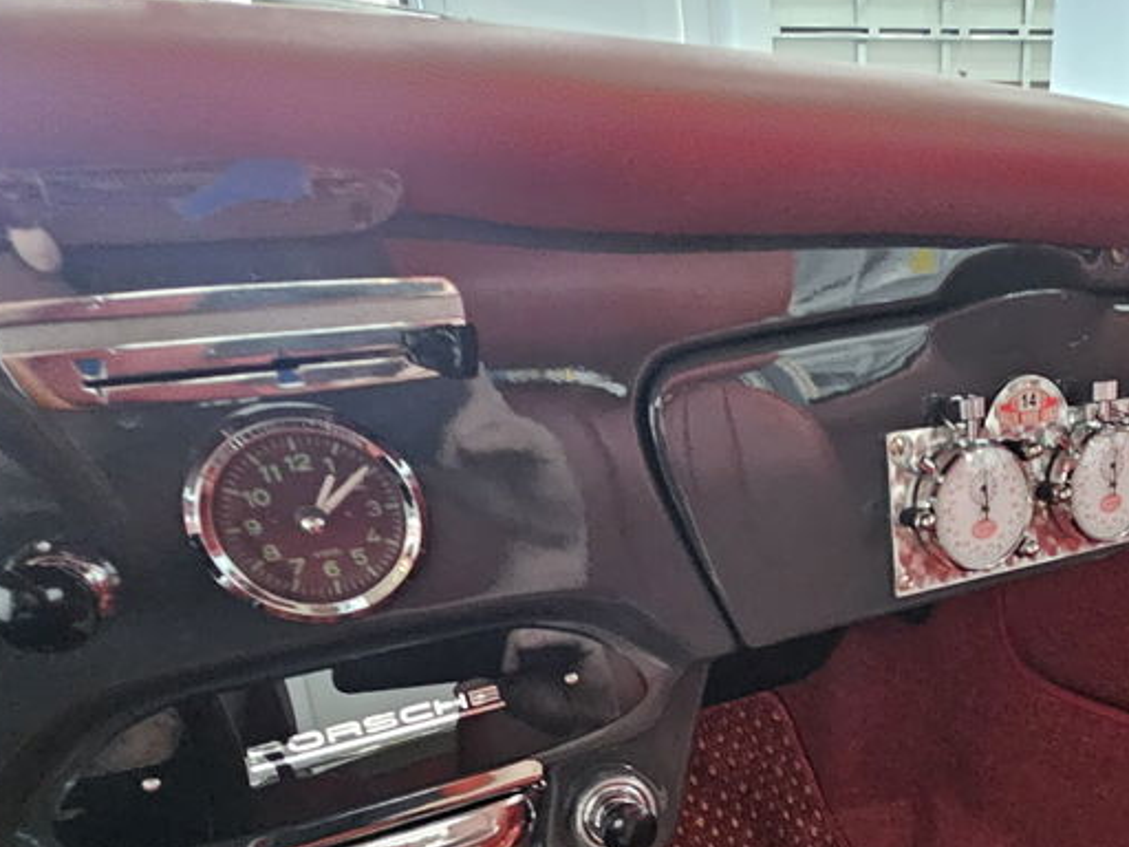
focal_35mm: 26
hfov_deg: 63.3
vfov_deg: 48.5
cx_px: 849
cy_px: 732
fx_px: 848
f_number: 2.2
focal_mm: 2.2
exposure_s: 1/24
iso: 1250
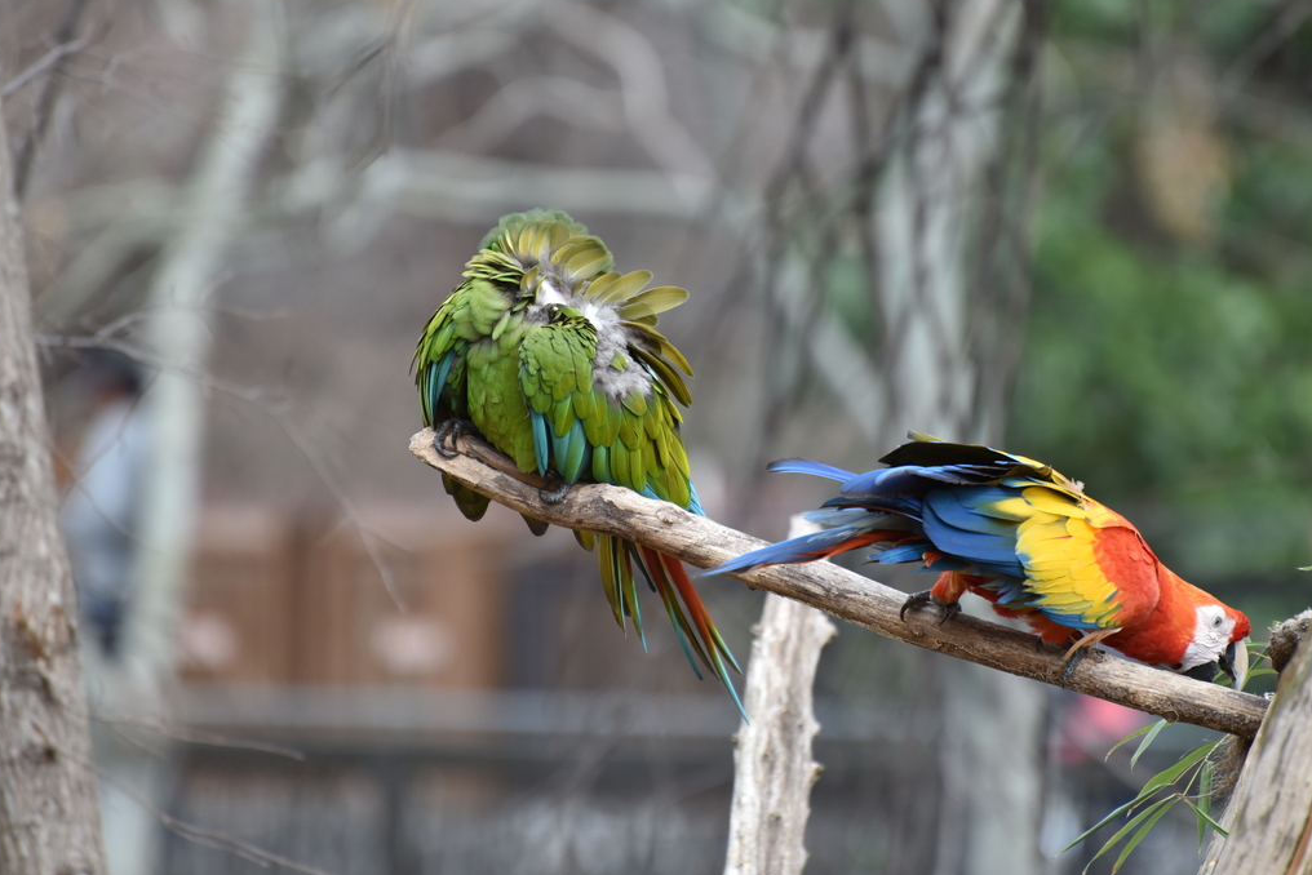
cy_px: 357
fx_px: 13779
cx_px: 786
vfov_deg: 3.6
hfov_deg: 5.5
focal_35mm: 378
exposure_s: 1/640
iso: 900
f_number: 5.6
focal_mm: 300
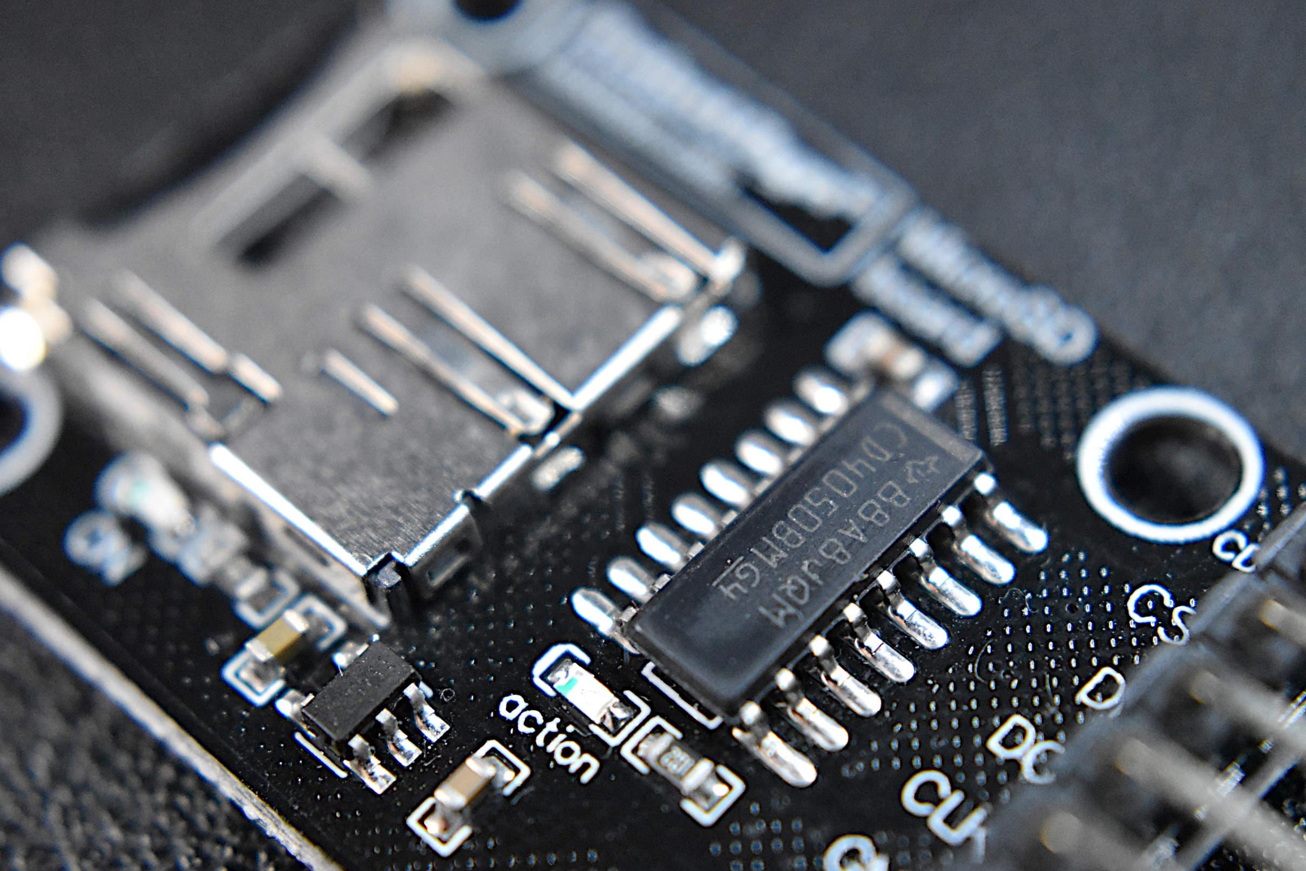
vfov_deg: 21.9
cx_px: 632
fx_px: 2249
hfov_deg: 32.4
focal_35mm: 62
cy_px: 434
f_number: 4.8
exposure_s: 1/2000
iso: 4500
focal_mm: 40
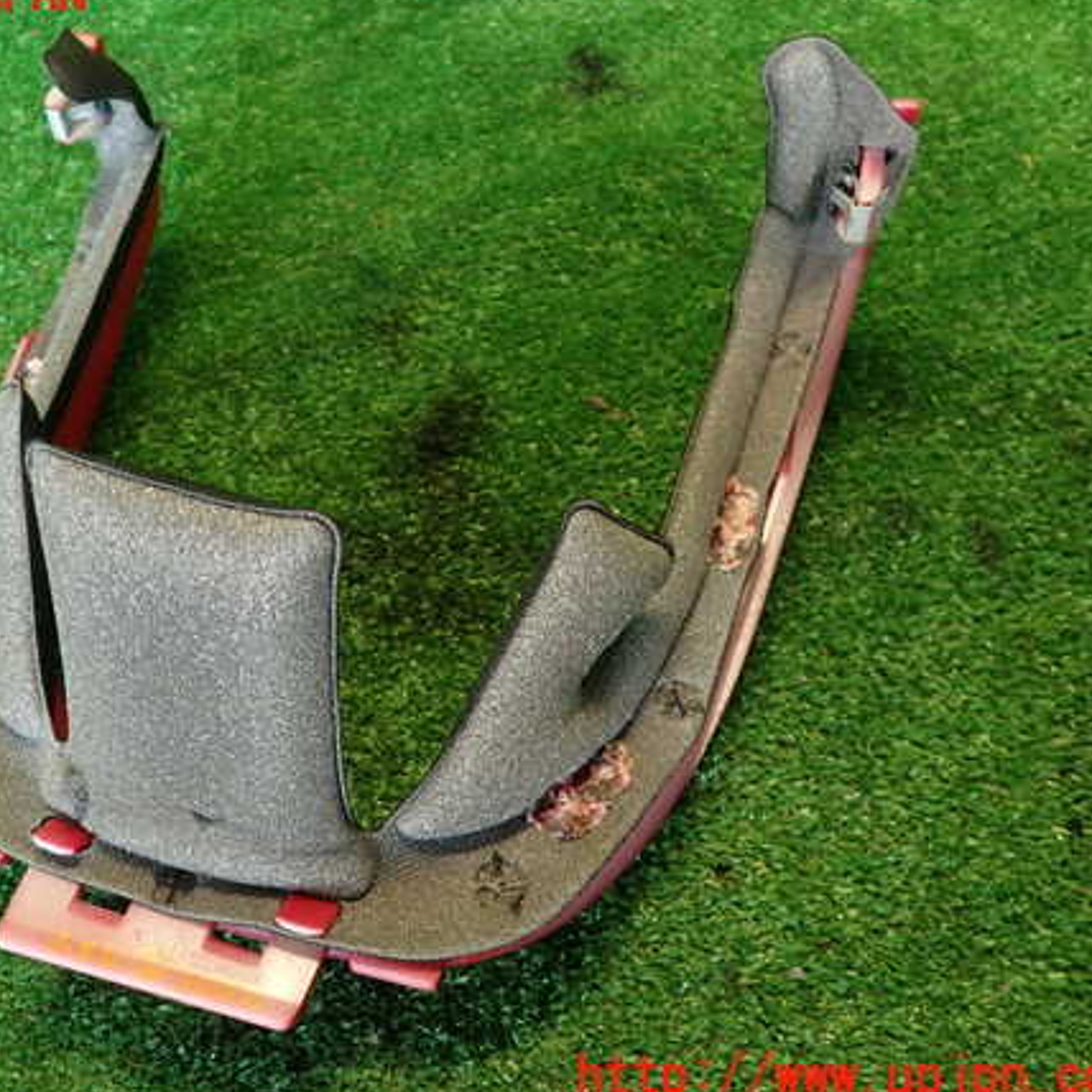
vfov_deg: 52.5
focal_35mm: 31
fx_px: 1106
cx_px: 388
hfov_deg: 51.8
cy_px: 536
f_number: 2
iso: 200
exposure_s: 1/40
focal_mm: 4.5
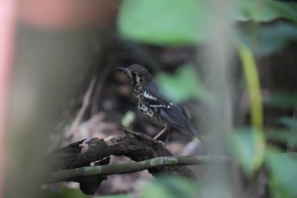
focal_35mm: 900
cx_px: 148
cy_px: 99
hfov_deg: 2.3
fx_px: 7424
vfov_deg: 1.5
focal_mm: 600
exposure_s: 1/250
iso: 8000
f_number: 6.3
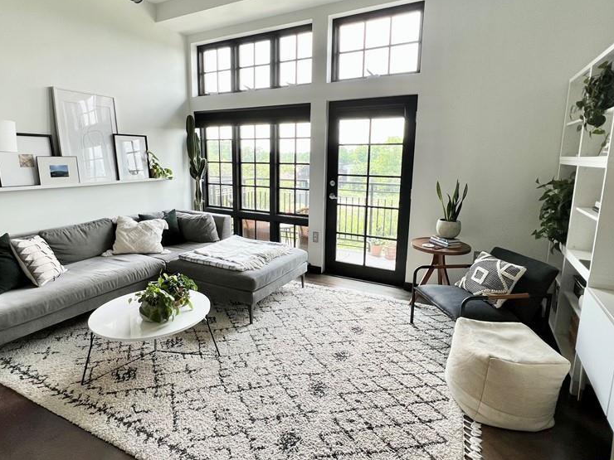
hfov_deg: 87.7
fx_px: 319
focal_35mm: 18
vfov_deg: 71.5
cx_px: 290
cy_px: 215
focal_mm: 1.57
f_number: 1.8
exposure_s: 1/143
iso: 32
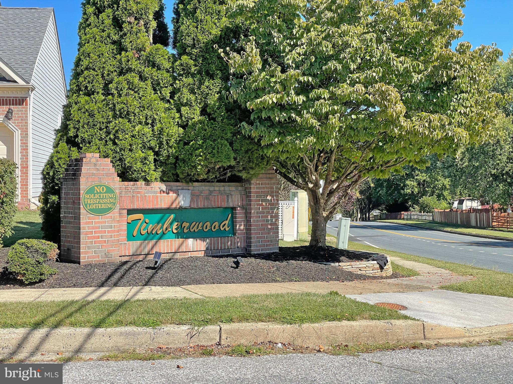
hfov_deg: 36.8
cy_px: 192
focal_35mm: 52
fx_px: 771
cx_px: 256
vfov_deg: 28.0
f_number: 2
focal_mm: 6
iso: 25
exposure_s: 1/1020
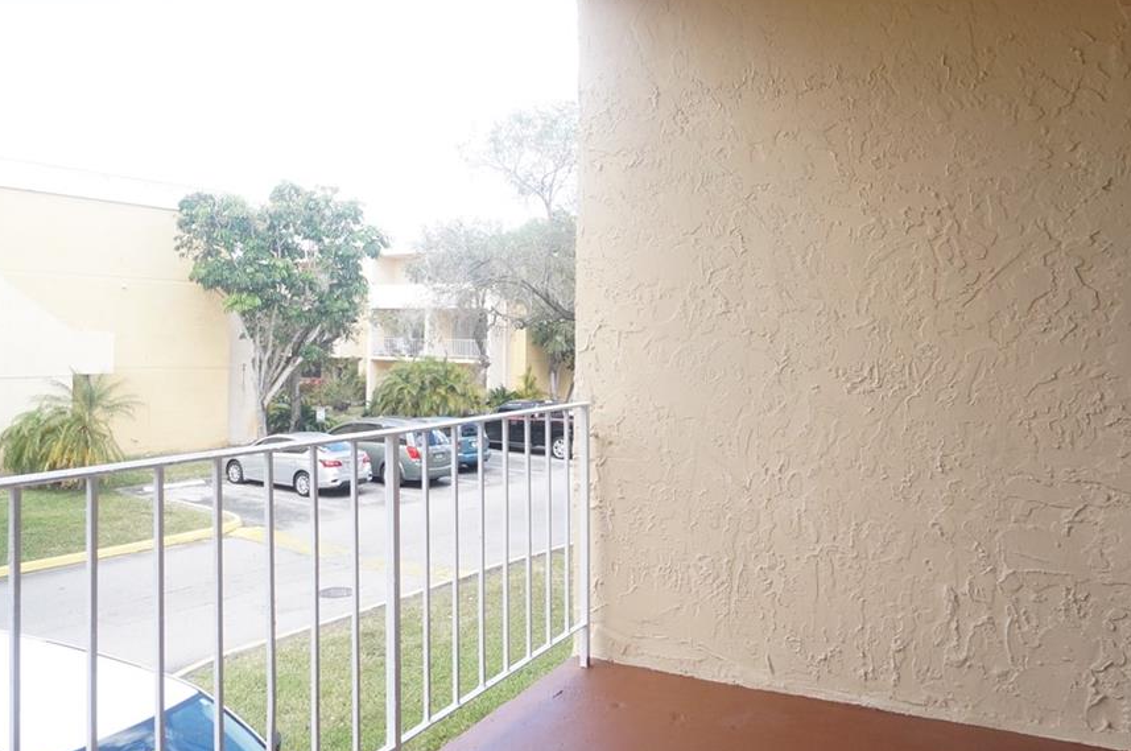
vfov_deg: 46.0
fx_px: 878
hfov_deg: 65.3
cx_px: 490
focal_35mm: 28
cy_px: 304
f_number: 6.3
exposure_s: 1/250
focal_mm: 10
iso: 500
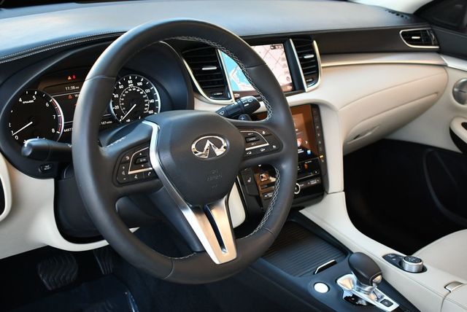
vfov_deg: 29.3
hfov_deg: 42.7
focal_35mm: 46
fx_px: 597
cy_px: 156
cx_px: 234
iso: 800
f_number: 3.8
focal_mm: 23
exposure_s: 1/200
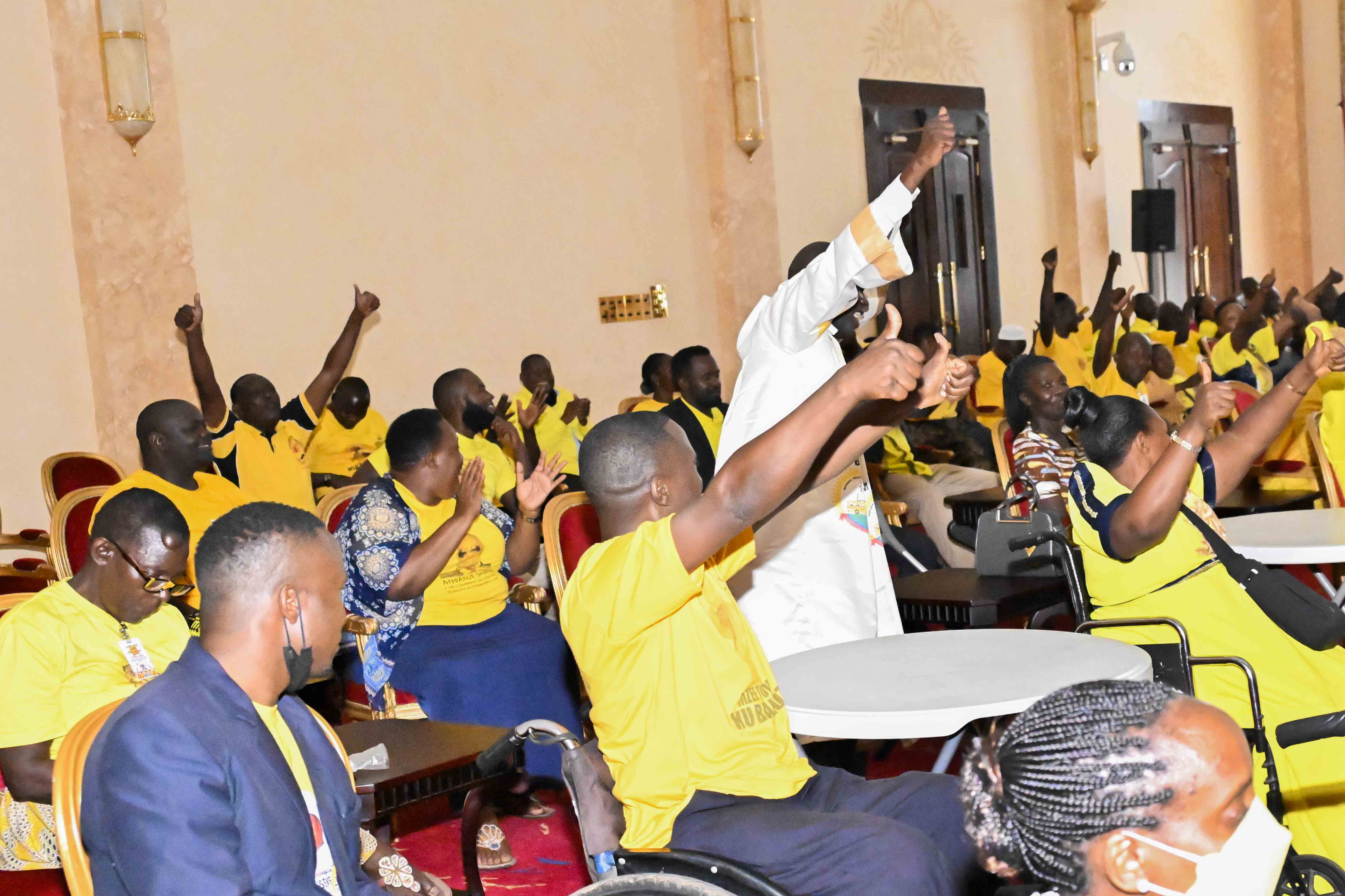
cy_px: 542
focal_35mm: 54
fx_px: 2017
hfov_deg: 36.4
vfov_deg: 25.0
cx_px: 922
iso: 25600
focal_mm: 36
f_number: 5
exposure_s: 1/3200
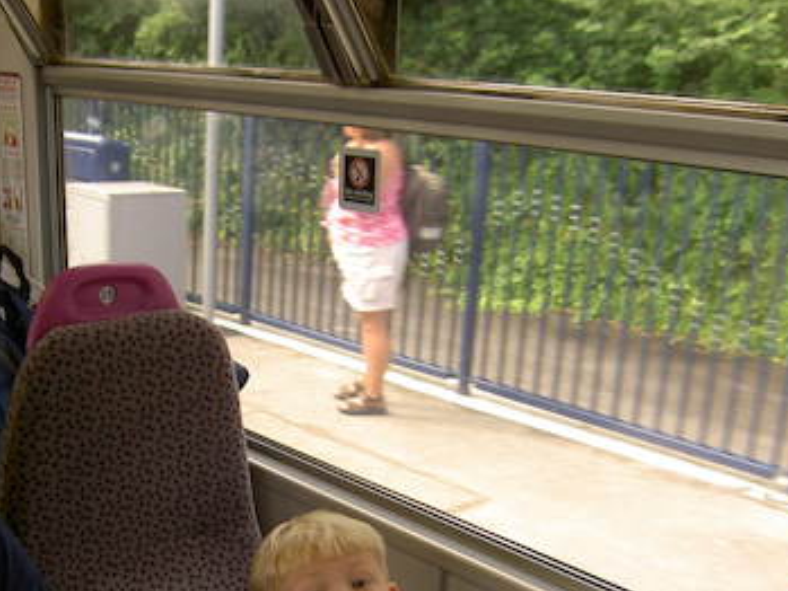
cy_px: 447
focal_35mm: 52
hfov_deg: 36.6
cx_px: 304
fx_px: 1184
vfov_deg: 27.6
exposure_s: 1/60
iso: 50
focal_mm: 5.6
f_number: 2.8
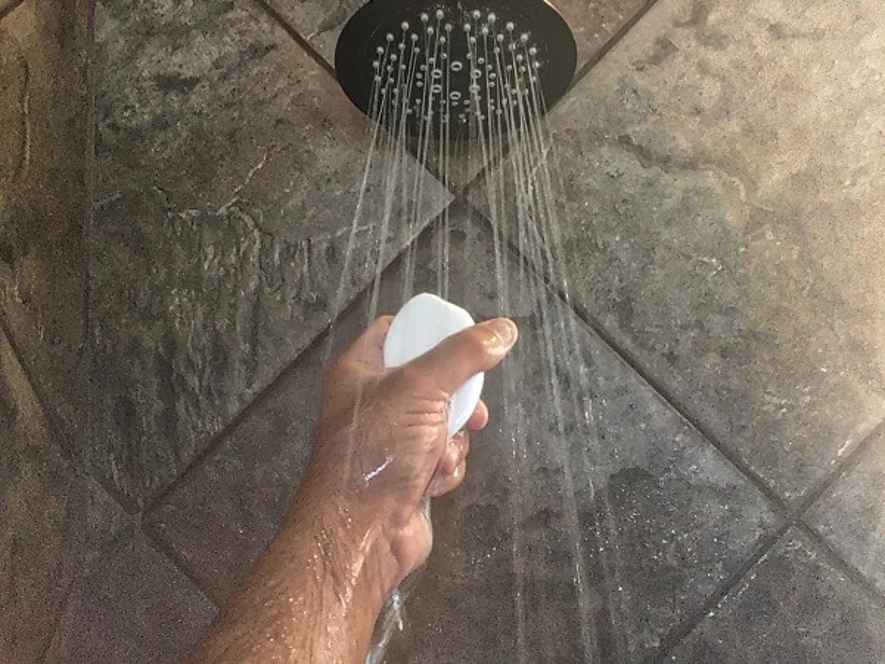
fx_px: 741
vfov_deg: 48.2
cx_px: 442
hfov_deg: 61.7
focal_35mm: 29
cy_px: 332
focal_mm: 4.15
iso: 250
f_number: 2.2
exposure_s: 1/30
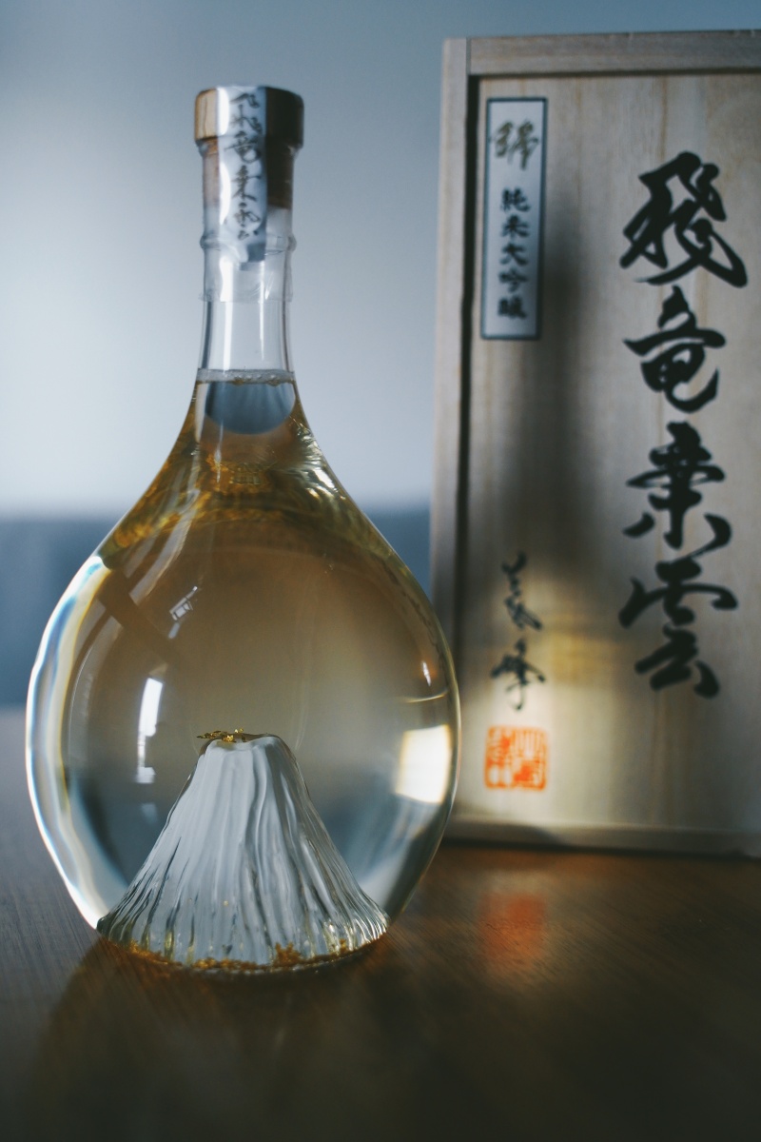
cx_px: 380
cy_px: 571
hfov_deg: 29.9
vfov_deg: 43.6
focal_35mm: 45
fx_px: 1427
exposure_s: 1/400
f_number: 2.8
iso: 1600
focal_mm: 45
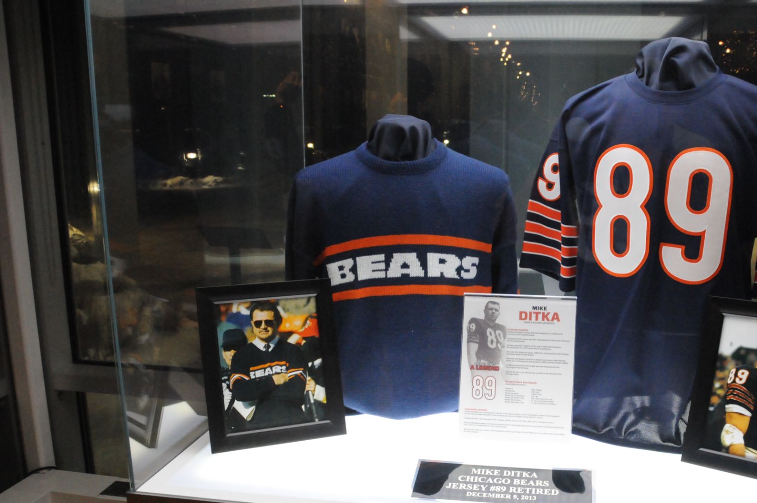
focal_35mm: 35
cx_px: 472
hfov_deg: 53.9
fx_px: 735
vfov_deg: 37.7
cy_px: 276
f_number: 6.3
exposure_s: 1/160
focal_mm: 18
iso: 3200
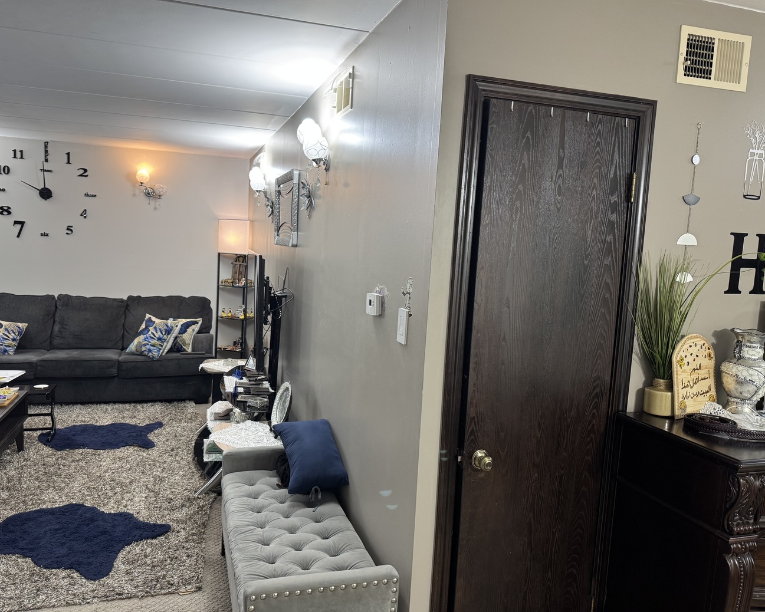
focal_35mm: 26
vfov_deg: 54.9
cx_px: 352
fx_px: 589
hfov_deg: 65.9
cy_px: 310
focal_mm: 6.76
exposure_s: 1/120
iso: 160
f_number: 1.78
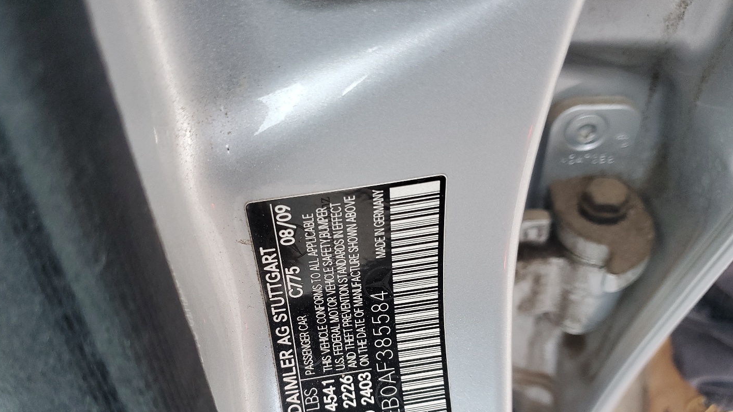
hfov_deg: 60.9
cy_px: 301
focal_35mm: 32
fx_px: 622
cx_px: 341
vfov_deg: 36.0
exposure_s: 1/120
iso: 93
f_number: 1.5
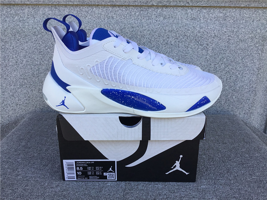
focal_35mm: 31
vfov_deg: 45.4
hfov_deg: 58.4
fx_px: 239
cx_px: 134
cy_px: 100
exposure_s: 1/283
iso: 25
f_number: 2.4
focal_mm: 3.3
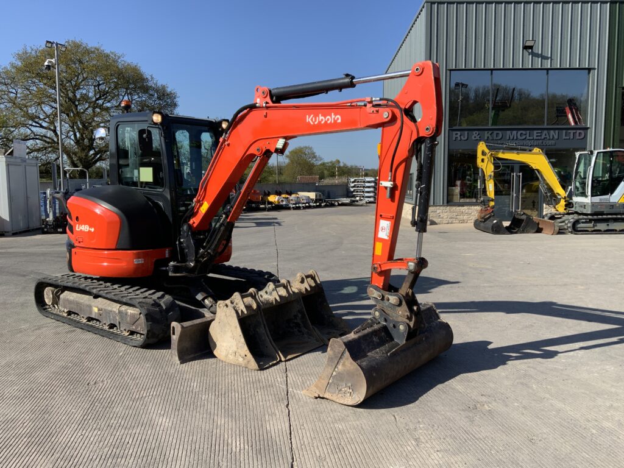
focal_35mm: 29
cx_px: 312
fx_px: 523
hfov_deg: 61.7
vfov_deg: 48.2
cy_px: 234
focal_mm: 3
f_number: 1.8
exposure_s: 1/1412
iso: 16
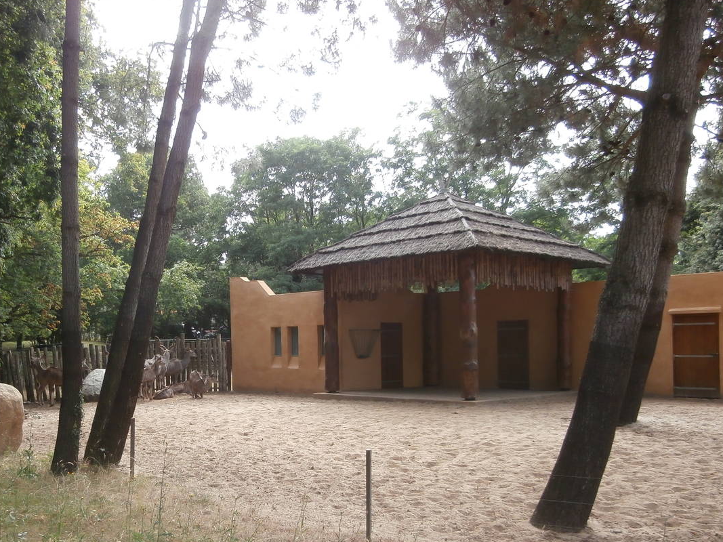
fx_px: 752
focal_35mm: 36
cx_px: 241
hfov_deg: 50.4
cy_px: 337
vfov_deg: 39.4
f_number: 3
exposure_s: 1/200
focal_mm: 4.2
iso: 100
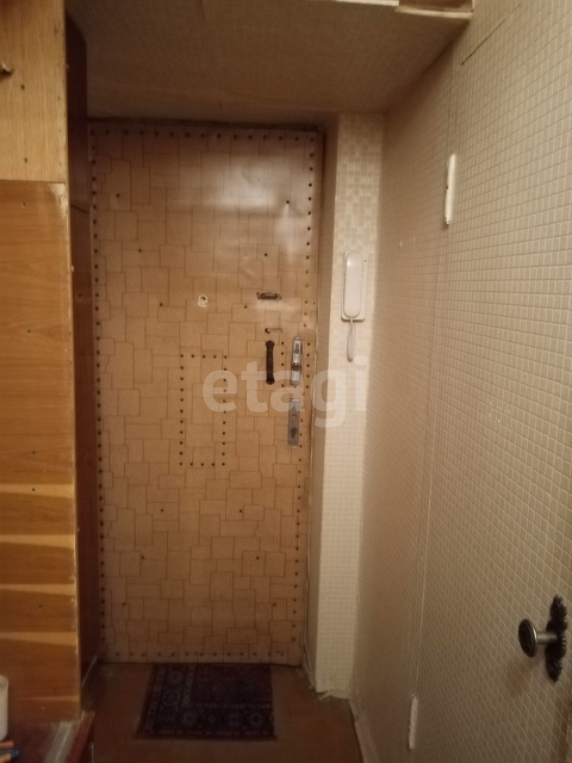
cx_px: 286
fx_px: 573
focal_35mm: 26
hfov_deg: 53.1
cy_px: 382
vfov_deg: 67.3
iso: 1676
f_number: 1.8
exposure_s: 1/14.3
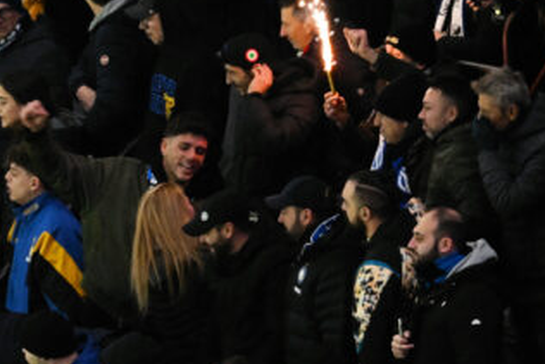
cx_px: 359
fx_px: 16205
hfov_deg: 1.9
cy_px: -28
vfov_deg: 1.3
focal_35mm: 1070
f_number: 6
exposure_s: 1/125
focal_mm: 330
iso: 4000
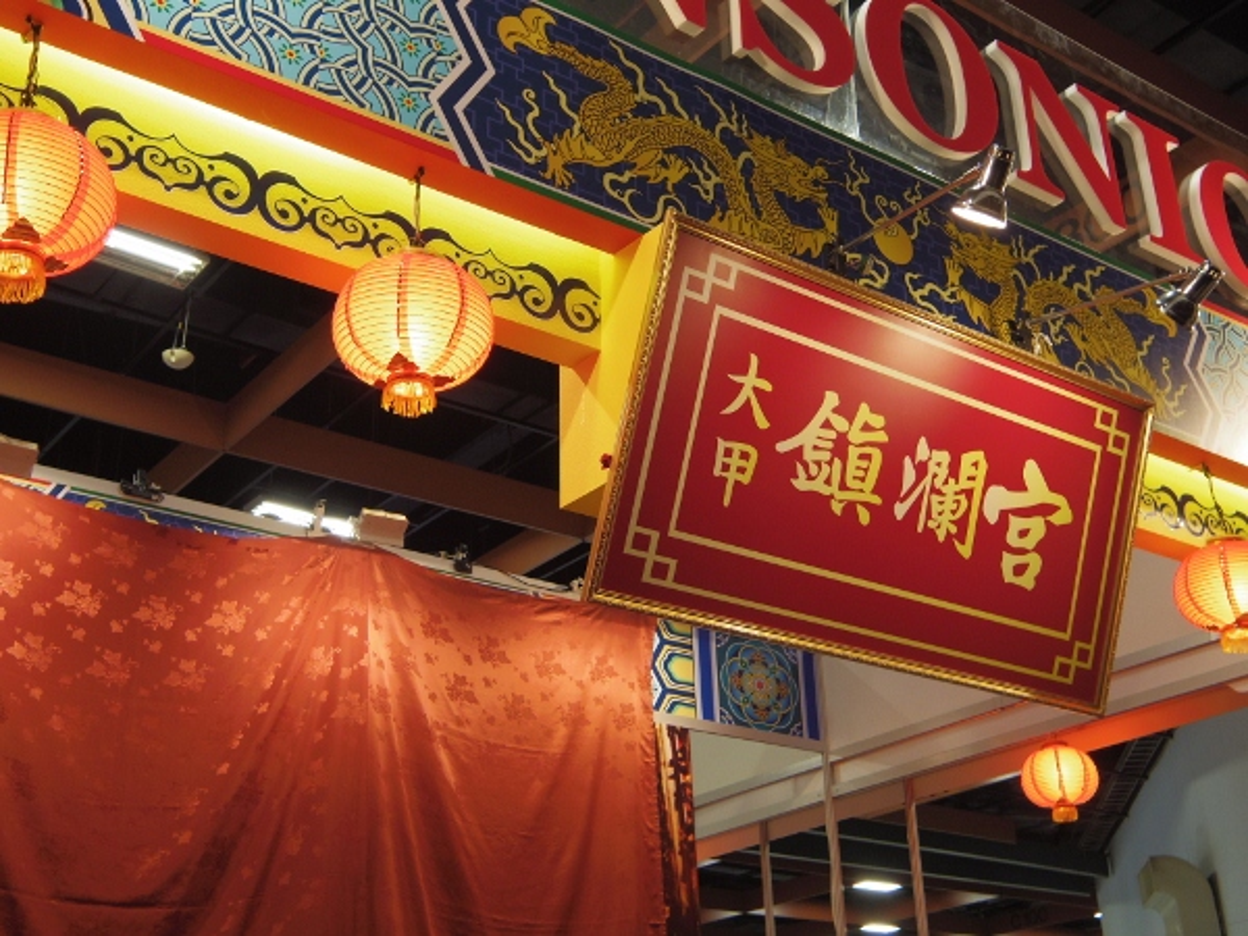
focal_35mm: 47
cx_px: 624
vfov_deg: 30.9
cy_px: 468
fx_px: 1694
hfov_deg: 40.4
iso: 250
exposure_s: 1/125
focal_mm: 8.5
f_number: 2.2
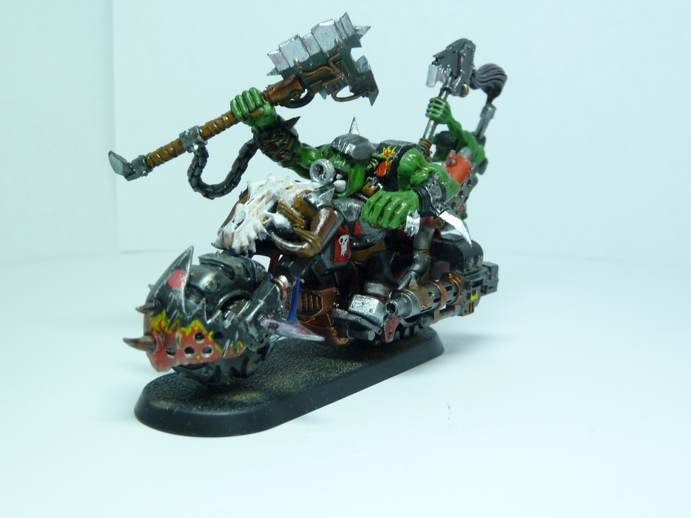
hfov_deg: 42.9
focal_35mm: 44
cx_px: 346
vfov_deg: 32.9
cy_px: 259
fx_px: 878
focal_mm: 7.3
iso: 80
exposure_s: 1/20
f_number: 3.7
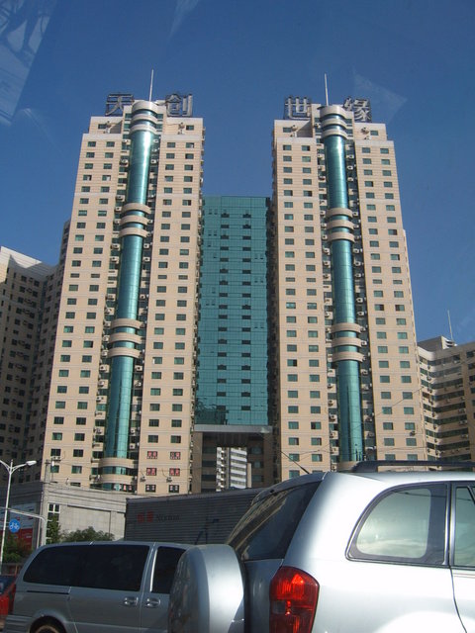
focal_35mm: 37
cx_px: 238
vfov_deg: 50.1
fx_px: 677
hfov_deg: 38.7
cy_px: 316
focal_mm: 6.2
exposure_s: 1/180
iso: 63
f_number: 6
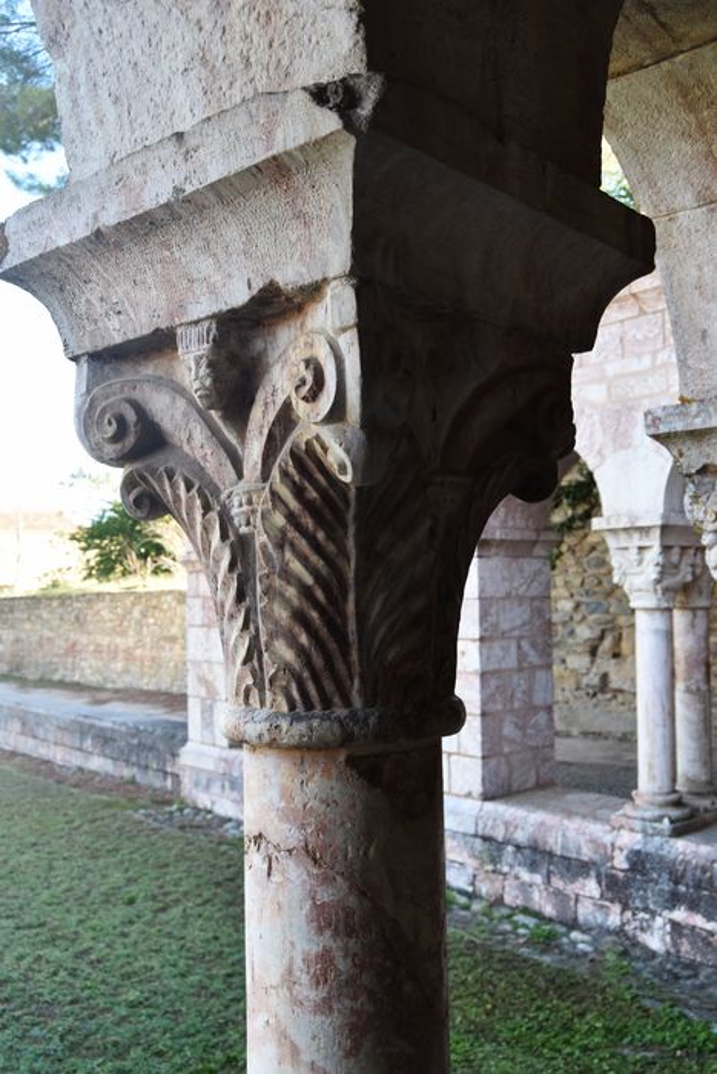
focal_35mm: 36
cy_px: 537
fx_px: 1075
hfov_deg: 36.9
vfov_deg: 53.1
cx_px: 358
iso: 400
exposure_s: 1/160
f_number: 6.3
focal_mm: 24
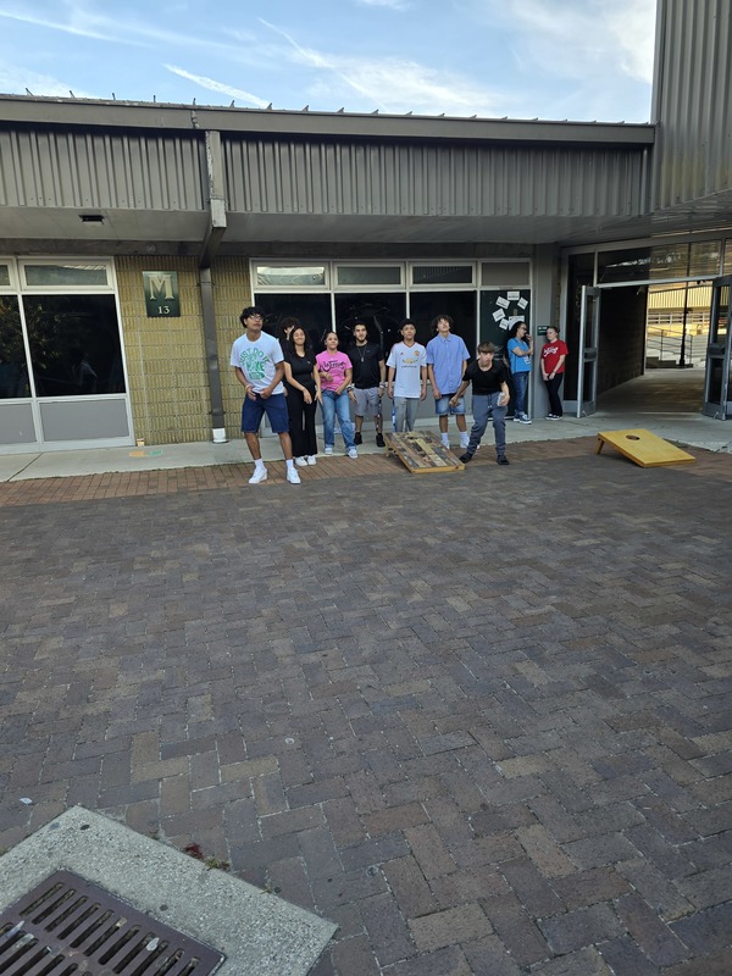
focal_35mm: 23
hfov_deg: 58.9
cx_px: 366
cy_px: 488
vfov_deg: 73.9
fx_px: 648
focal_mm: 6.3
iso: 12
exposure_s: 1/180
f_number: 1.7
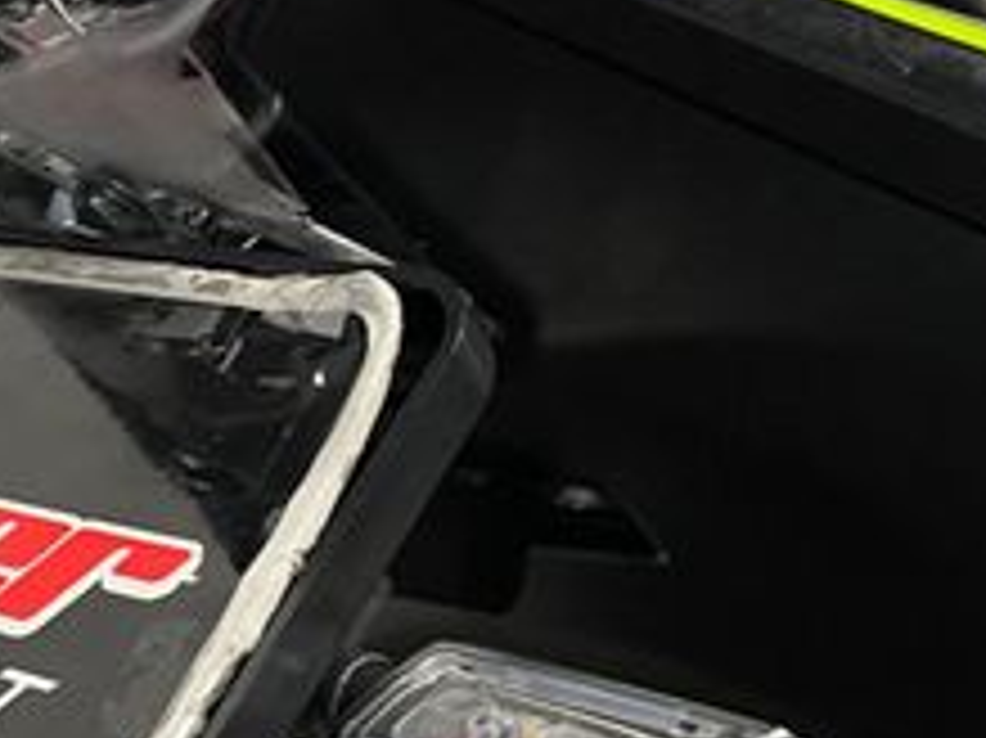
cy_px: 576
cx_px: 117
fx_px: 2164
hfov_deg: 25.0
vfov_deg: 19.2
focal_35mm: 76
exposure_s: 1/50
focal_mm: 5.1
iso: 125
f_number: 1.6
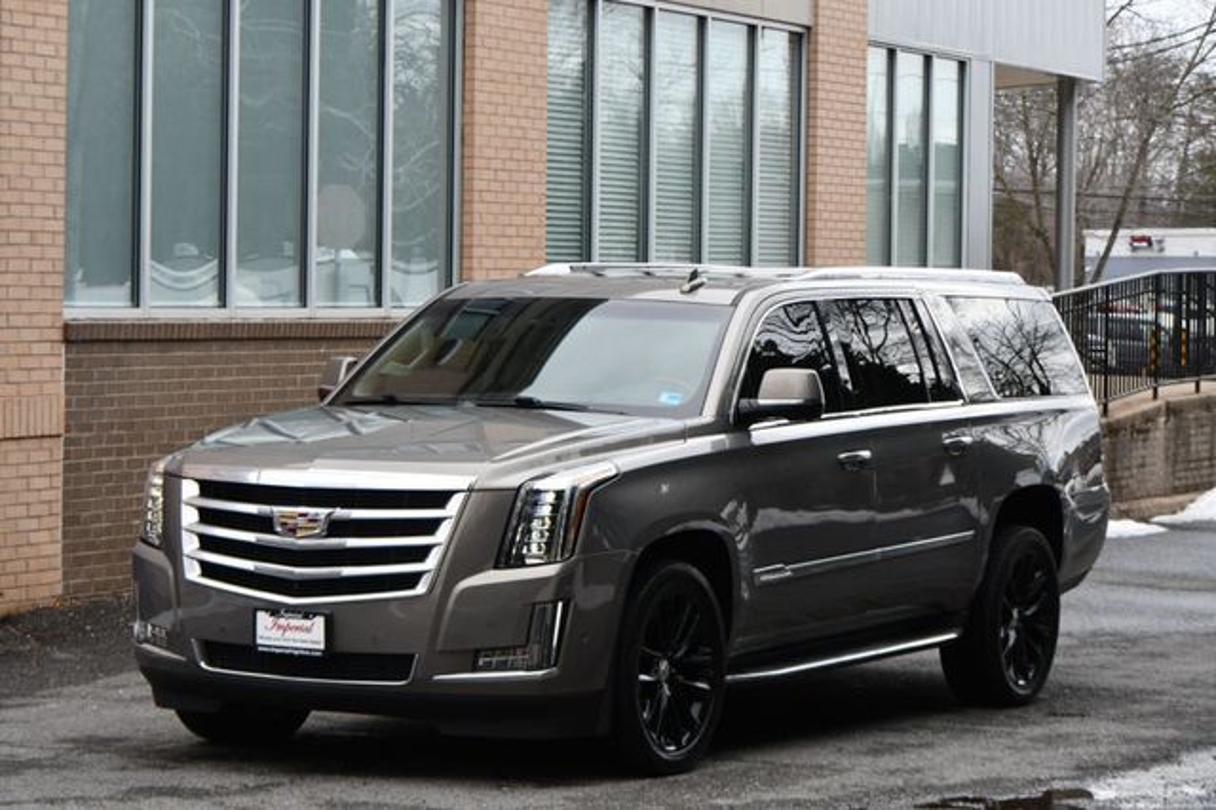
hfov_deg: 19.5
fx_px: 3545
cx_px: 608
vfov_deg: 13.0
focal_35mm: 105
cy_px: 405
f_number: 6.3
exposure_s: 1/250
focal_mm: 70
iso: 200
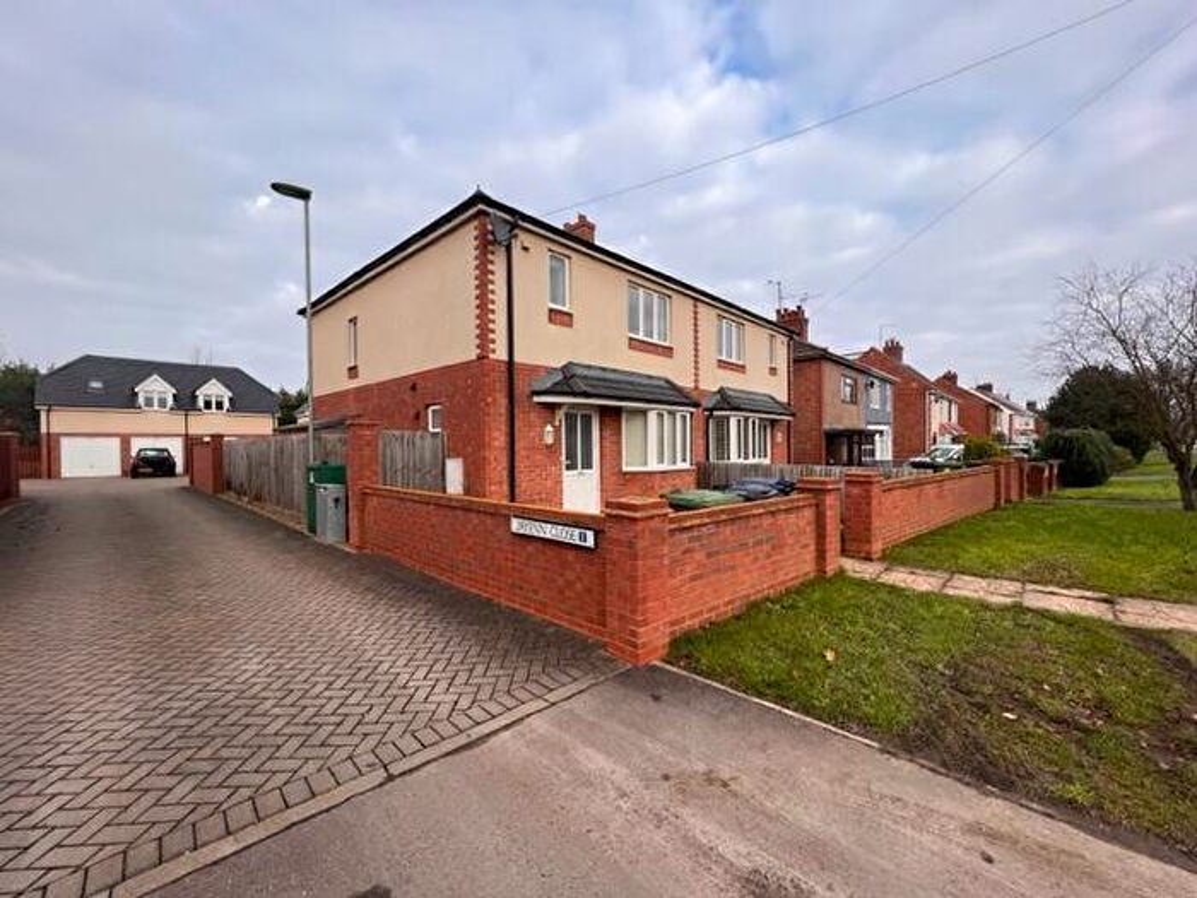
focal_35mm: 13
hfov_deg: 106.2
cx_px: 598
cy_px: 449
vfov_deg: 89.9
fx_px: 450
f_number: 1.8
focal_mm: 1.57
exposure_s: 1/317
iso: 32
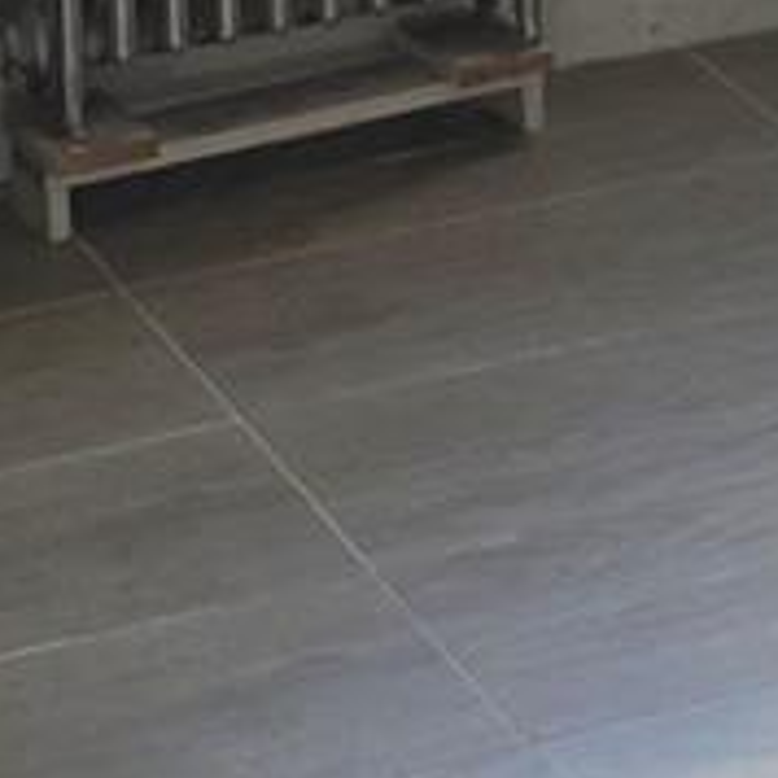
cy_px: -927
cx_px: 1040
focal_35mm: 198
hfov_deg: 8.7
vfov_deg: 8.3
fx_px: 5035
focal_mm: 4.25
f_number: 1.8
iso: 50
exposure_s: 1/121
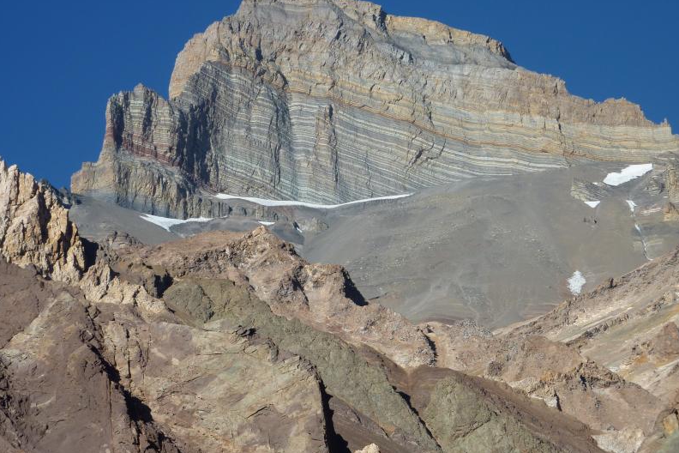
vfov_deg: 11.0
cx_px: 340
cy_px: 199
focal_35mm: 125
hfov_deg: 16.4
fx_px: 2357
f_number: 5.6
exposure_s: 1/500
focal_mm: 19.5
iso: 80
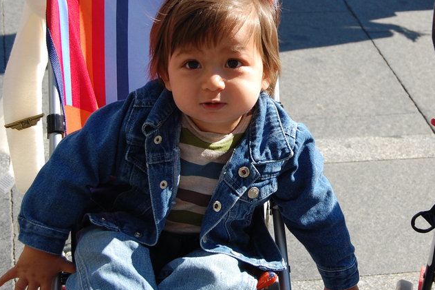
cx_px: 315
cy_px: 80
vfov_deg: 13.4
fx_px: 1232
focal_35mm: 102
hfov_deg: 19.9
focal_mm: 42
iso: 200
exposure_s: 1/250
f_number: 8
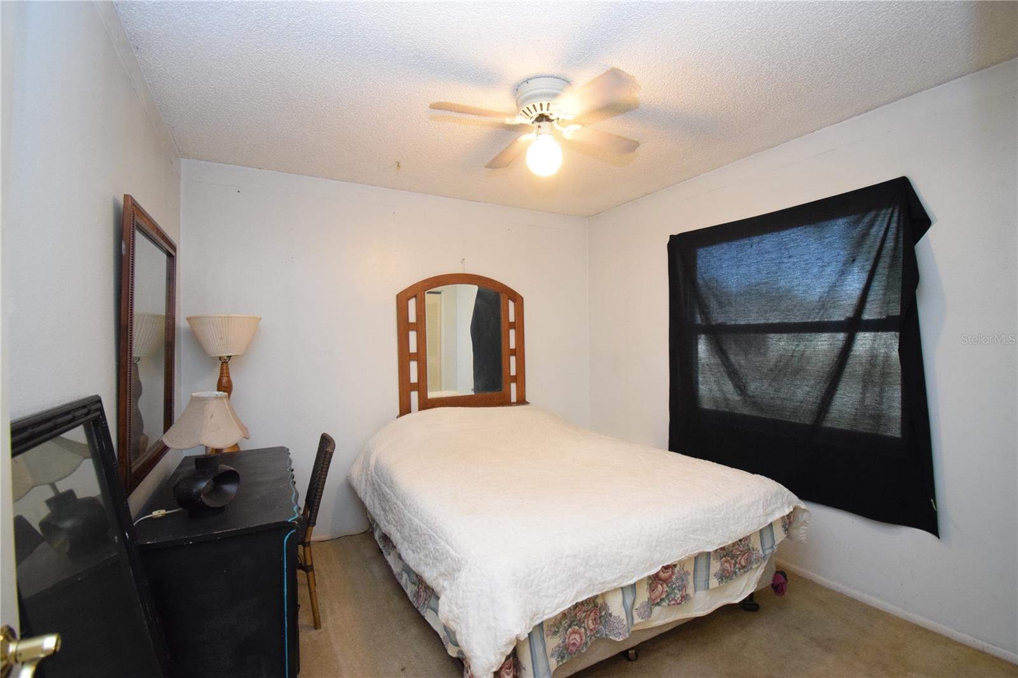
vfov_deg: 77.3
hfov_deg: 100.4
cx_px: 509
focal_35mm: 15
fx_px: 424
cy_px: 339
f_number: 4.5
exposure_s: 1/60
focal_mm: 10
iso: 2800
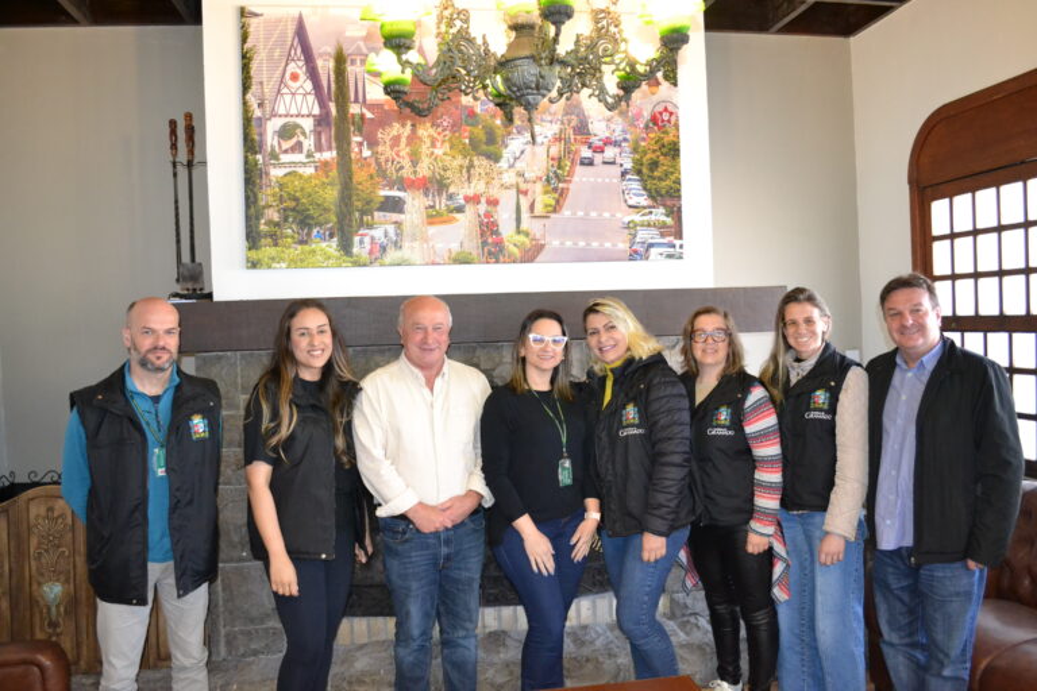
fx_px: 778
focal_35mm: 27
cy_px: 346
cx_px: 518
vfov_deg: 47.9
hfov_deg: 67.4
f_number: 3.5
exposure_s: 1/60
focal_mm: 18
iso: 2500
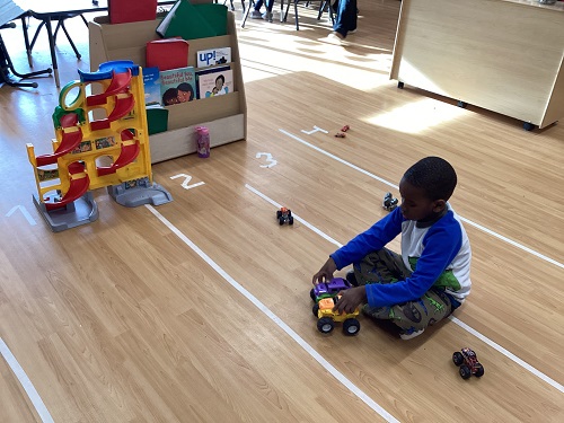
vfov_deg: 45.4
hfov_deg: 58.4
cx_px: 282
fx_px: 505
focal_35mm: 31
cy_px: 212
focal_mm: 3.3
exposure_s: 1/60
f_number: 2.4
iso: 64
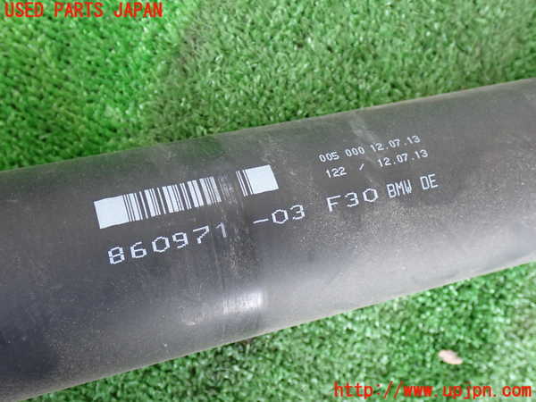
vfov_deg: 35.1
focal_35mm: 41
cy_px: 201
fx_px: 635
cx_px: 268
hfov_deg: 45.8
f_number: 2.8
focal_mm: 7.31
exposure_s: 1/40
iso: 400
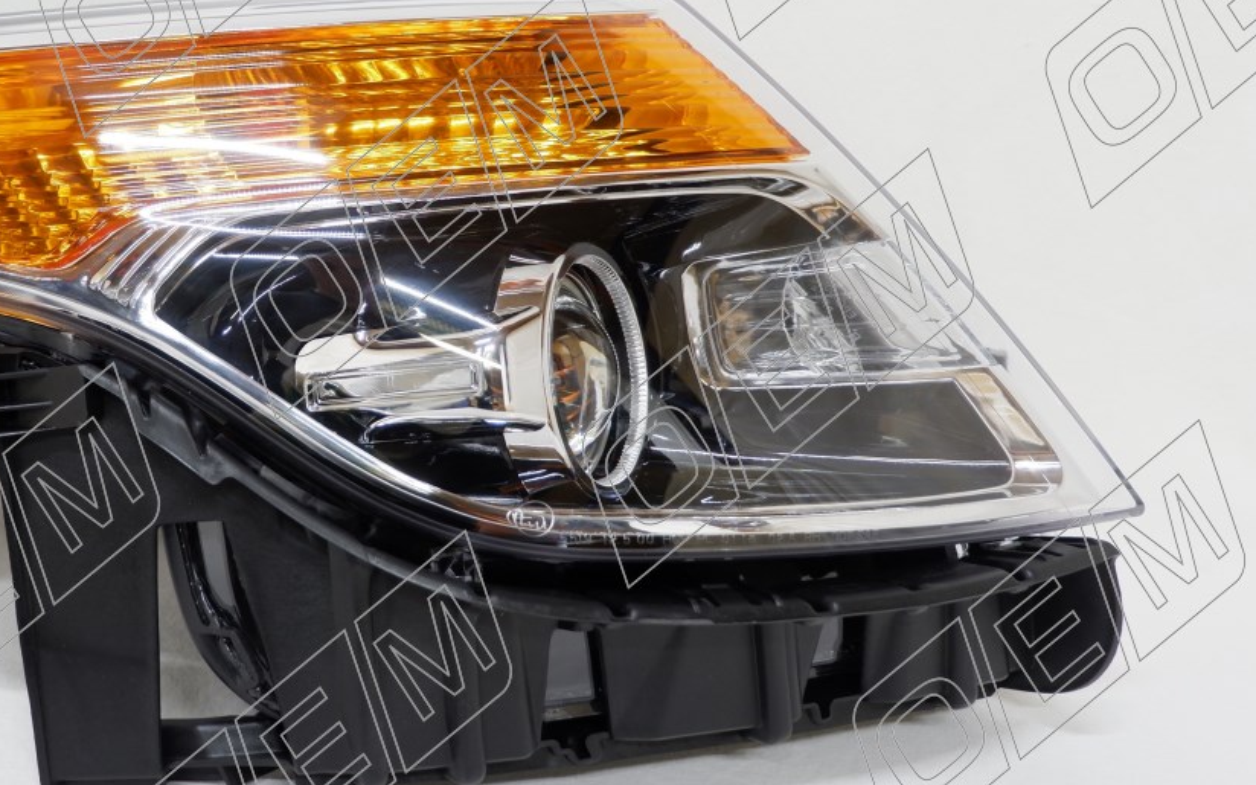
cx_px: 297
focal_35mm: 38
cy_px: 325
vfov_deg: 33.5
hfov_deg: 49.3
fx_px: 1301
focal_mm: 16.7
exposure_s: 1/34
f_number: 3.5
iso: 500
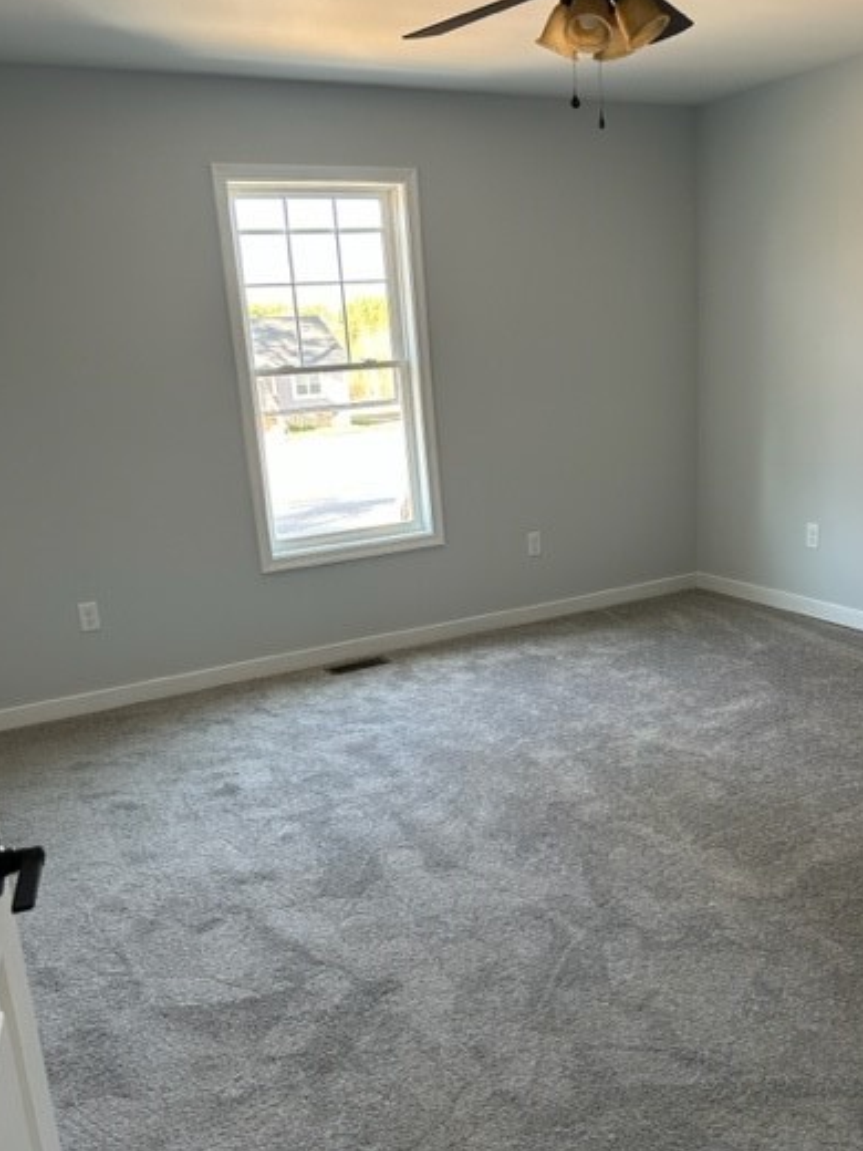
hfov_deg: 43.9
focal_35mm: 32
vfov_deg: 56.7
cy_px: 622
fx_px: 1064
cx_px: 520
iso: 125
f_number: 1.5
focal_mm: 5.7
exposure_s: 1/75
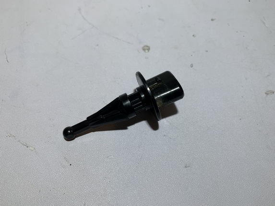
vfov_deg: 53.1
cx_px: 138
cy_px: 103
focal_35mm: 26
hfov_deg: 67.3
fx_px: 207
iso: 25
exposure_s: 1/128
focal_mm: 4.25
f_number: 1.8
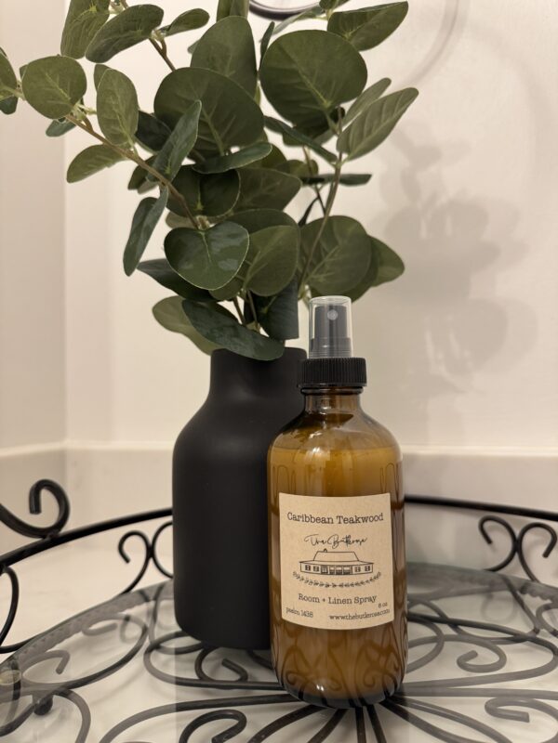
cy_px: 372
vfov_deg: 71.6
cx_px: 279
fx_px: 516
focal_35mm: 24
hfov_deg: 56.8
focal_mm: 6.76
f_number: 1.78
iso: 250
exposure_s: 1/60
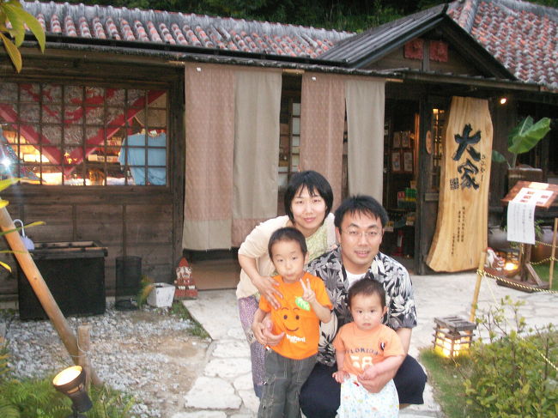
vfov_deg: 38.6
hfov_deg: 50.2
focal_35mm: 37
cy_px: 209
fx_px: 596
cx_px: 279
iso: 160
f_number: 3.5
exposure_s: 1/10
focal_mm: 7.7
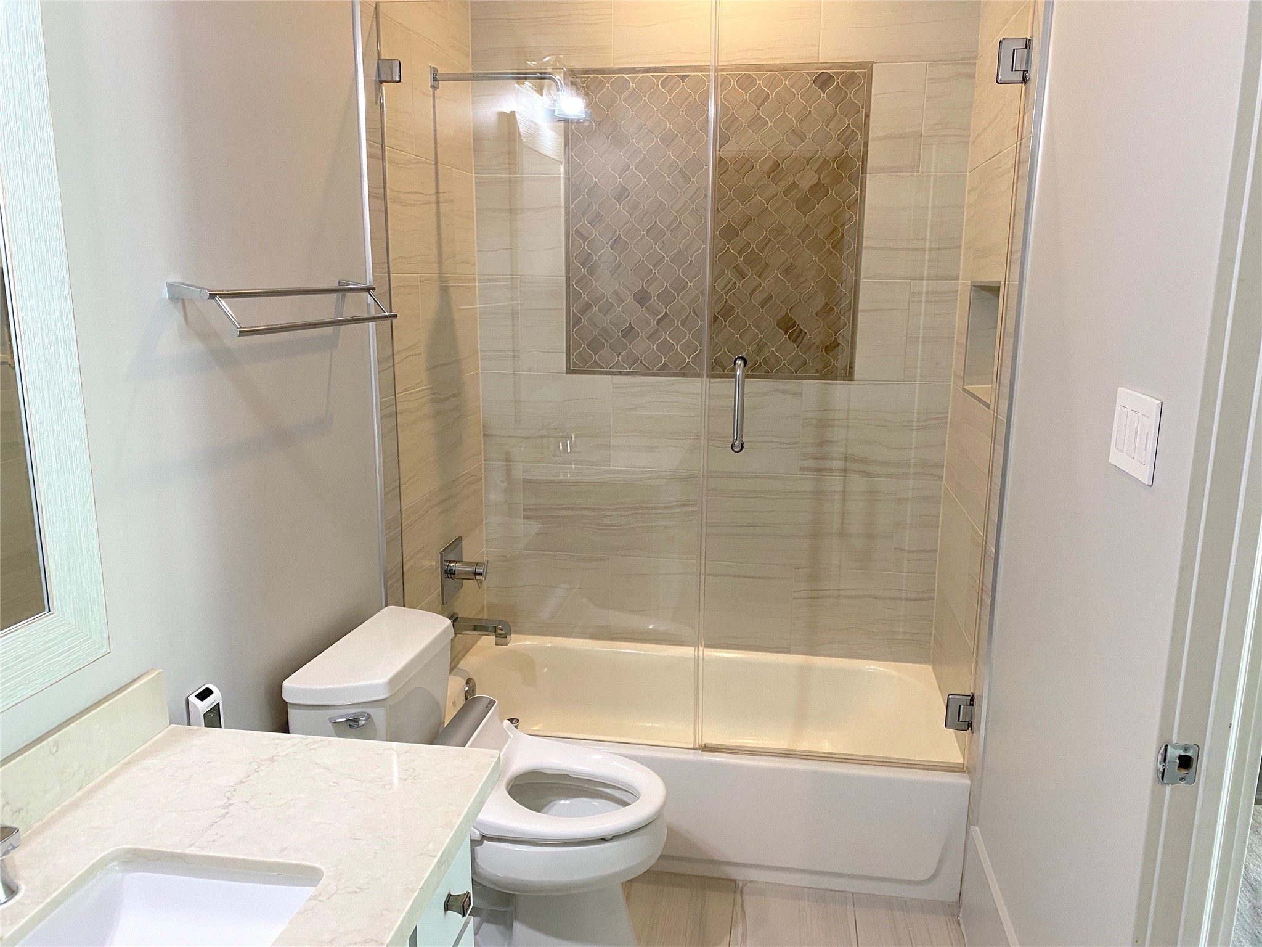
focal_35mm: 26
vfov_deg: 53.1
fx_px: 948
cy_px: 474
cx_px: 631
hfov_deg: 67.3
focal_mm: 4.25
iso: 125
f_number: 1.8
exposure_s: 1/60
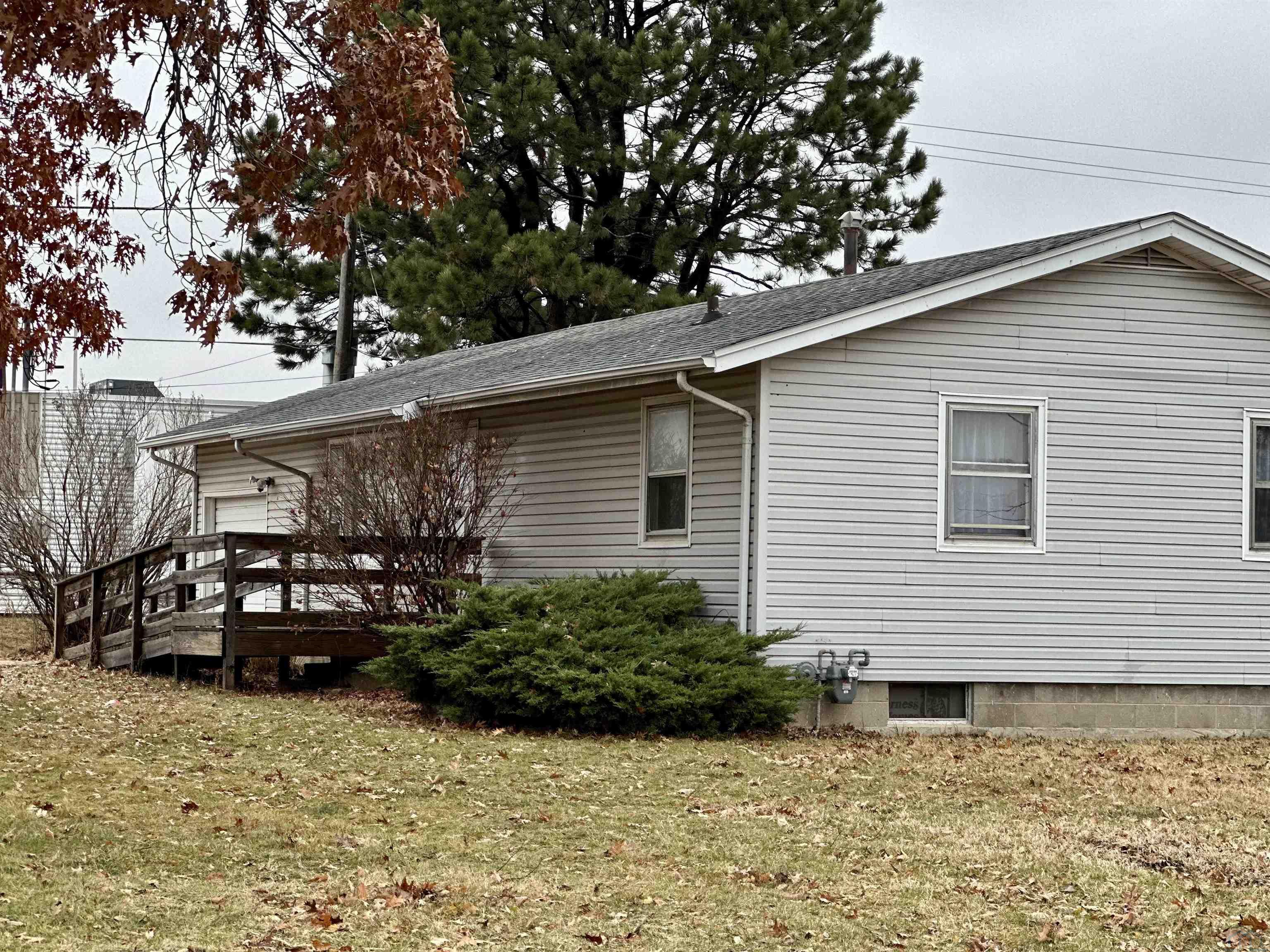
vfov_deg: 19.1
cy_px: 476
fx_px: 2825
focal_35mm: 77
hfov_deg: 25.3
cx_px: 635
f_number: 2.8
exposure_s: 1/121
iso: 50
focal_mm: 9
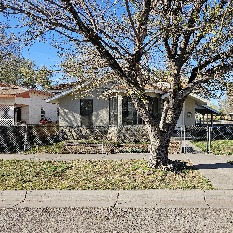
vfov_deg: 57.3
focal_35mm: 28
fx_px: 213
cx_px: 152
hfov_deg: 56.3
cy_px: 115
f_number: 1.7
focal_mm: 6.3
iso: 10
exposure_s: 1/494
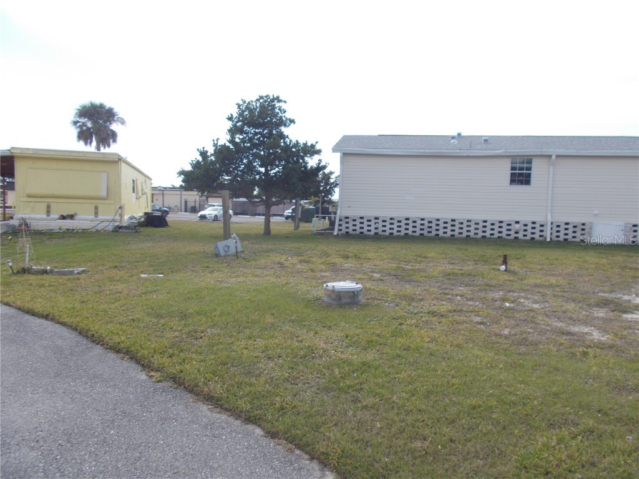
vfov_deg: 53.1
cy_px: 240
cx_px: 320
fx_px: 480
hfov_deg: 67.3
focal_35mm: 26
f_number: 8
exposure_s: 1/100
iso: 80
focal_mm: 4.6
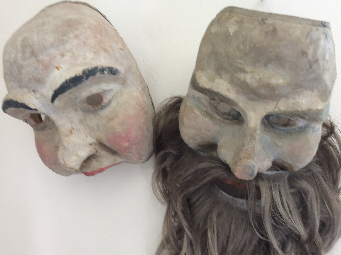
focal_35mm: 32
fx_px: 315
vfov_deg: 44.1
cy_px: 128
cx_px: 170
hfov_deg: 56.9
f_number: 2.4
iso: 40
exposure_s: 1/25
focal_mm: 3.3
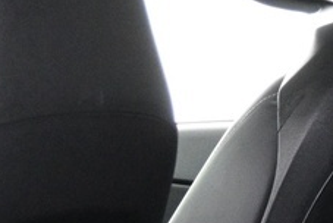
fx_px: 1584
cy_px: 412
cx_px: 607
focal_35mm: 171
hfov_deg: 11.2
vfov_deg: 7.8
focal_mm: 16
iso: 1600
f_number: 3.5
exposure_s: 1/8
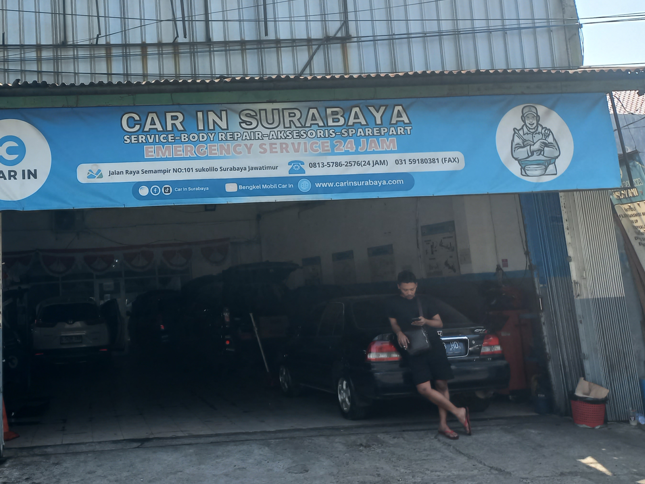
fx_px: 801
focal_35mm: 43
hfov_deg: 42.2
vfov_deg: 33.4
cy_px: 178
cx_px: 143
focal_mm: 4.6
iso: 25
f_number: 1.8
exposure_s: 1/271
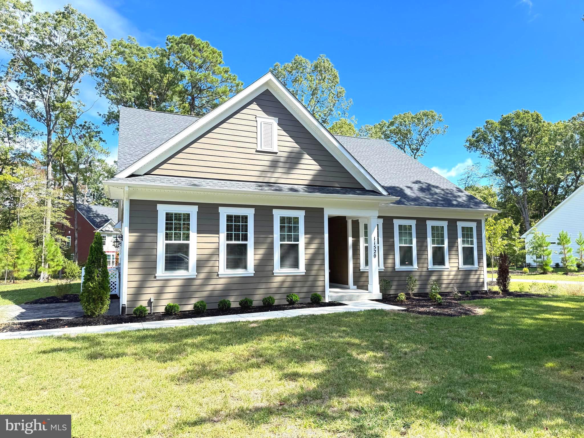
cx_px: 292
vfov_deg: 56.8
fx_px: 405
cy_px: 219
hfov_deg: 71.6
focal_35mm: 24
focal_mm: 6.76
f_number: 1.78
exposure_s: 1/920
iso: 80
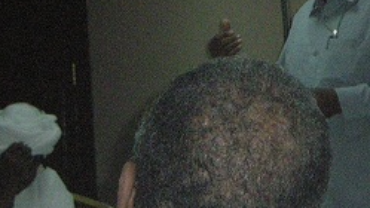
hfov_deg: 9.4
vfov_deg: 5.3
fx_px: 2256
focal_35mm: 230
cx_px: 286
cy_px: -22
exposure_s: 1/120
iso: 1000
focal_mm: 18.9
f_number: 5.9
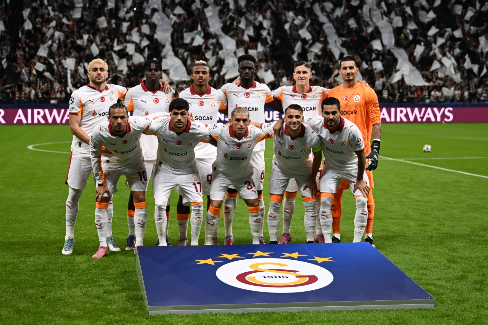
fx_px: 1152
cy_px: 162
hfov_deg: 23.9
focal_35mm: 85
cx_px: 244
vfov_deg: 16.1
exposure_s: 1/1600
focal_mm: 57
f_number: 2.8
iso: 1250
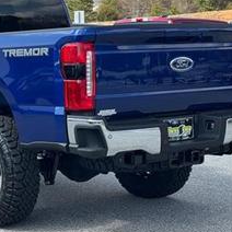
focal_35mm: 101
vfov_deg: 17.2
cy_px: 94
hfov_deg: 16.9
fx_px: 766
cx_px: 13
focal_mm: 6.76
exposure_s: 1/2110
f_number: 1.78
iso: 64
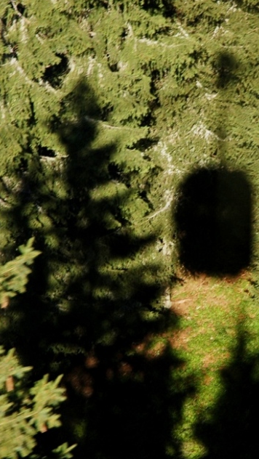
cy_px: 184
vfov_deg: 15.1
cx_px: 187
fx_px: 1732
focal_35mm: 142
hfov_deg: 8.5
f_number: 11
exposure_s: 1/80
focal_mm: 70
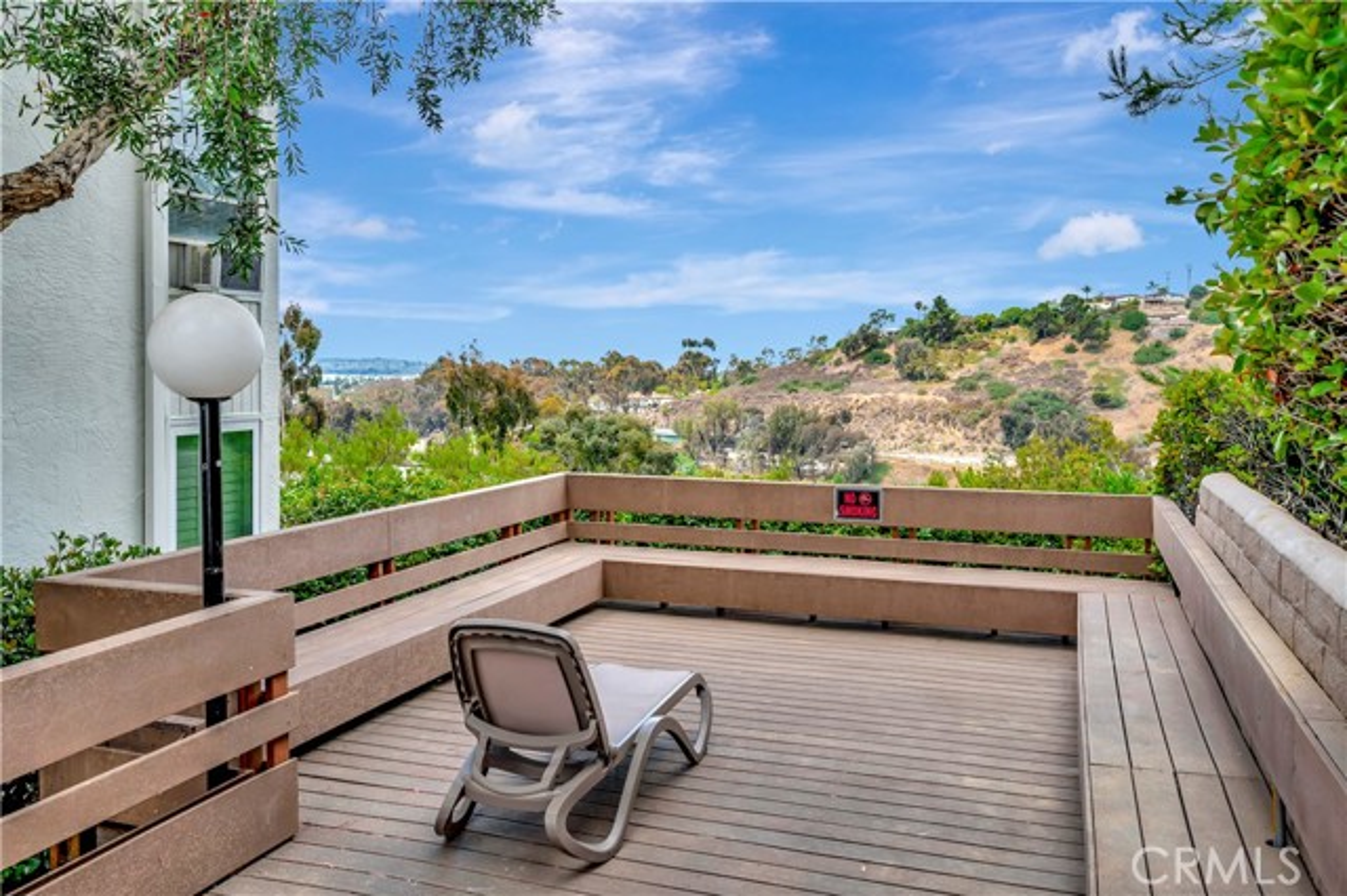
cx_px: 674
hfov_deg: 66.4
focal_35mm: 28
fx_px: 1028
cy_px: 448
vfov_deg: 47.1
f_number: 8
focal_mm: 27.5
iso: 400
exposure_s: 1/400
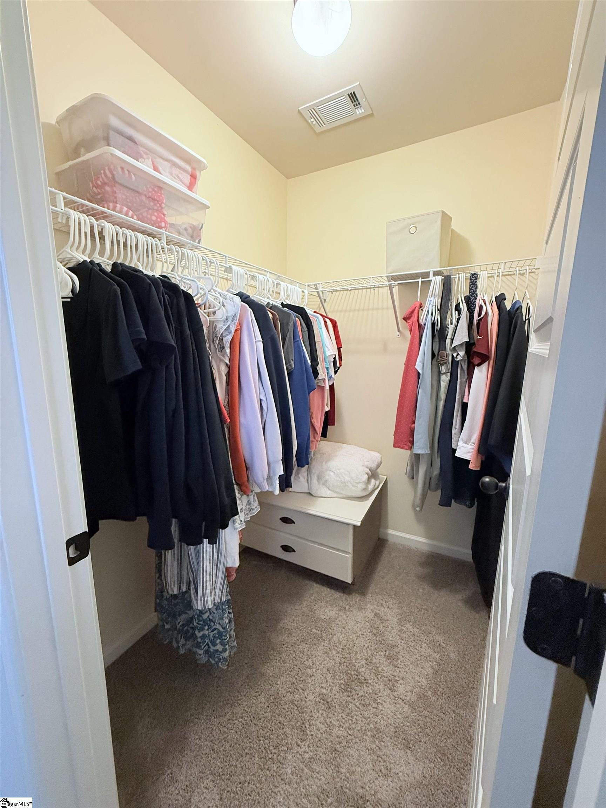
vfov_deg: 102.1
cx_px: 303
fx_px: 327
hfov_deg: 85.7
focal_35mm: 14
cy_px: 404
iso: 400
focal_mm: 2.22
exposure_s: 1/60
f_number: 2.2
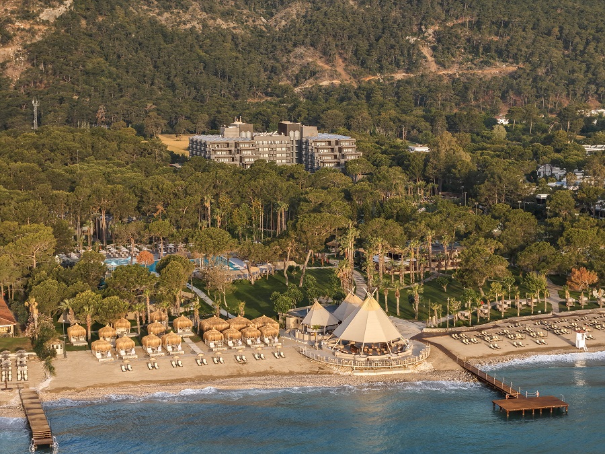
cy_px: 227
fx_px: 1223
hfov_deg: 27.8
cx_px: 302
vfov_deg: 21.0
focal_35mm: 70
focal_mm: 19.35
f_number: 2.8
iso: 100
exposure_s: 1/60
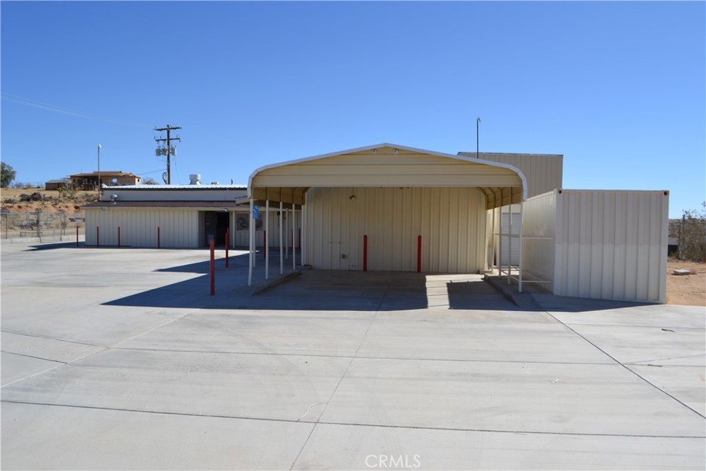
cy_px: 236
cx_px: 353
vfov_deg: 47.9
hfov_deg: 67.4
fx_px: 530
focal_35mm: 27
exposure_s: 1/250
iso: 100
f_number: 8
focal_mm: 18
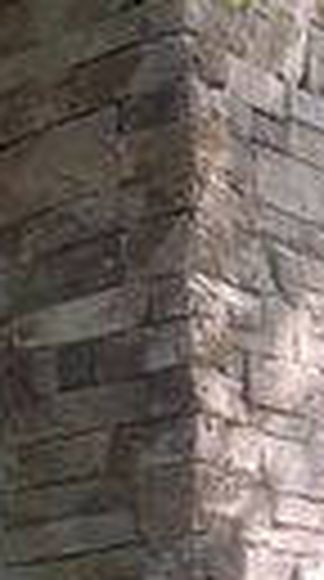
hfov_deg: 7.3
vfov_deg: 13.5
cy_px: 946
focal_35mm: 147
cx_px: -612
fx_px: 2258
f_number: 1.8
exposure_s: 1/182
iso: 32
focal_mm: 4.25
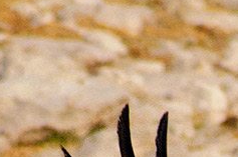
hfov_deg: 0.5
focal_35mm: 4253
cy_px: 446
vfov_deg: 0.3
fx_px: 28060
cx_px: 508
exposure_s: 1/3200
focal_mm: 420
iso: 400
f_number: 8
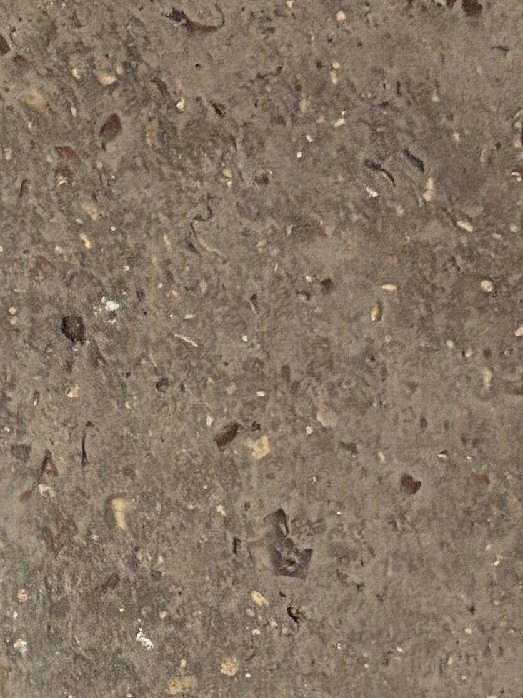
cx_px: -529
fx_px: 2681
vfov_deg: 13.9
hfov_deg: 10.3
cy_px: 1041
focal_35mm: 133
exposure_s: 1/25
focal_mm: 5.96
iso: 800
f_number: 1.6
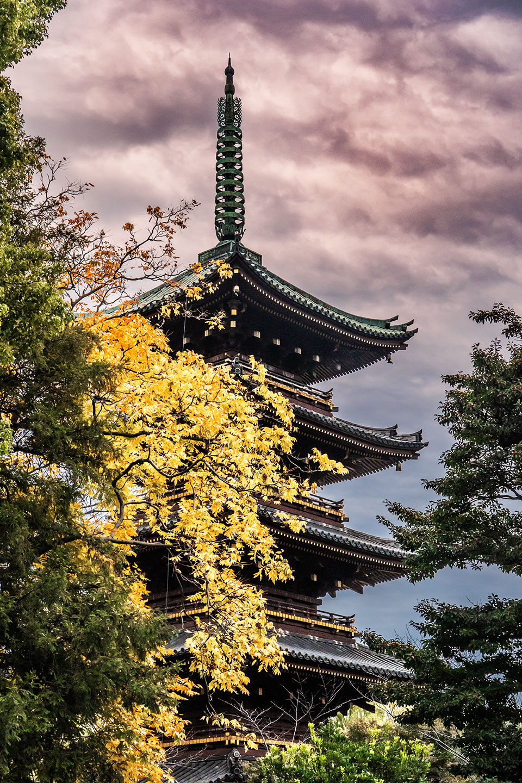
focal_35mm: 63
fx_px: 1364
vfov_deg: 32.0
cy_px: 392
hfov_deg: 21.7
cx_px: 261
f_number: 5.6
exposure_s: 1/160
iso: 1250
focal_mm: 41.8
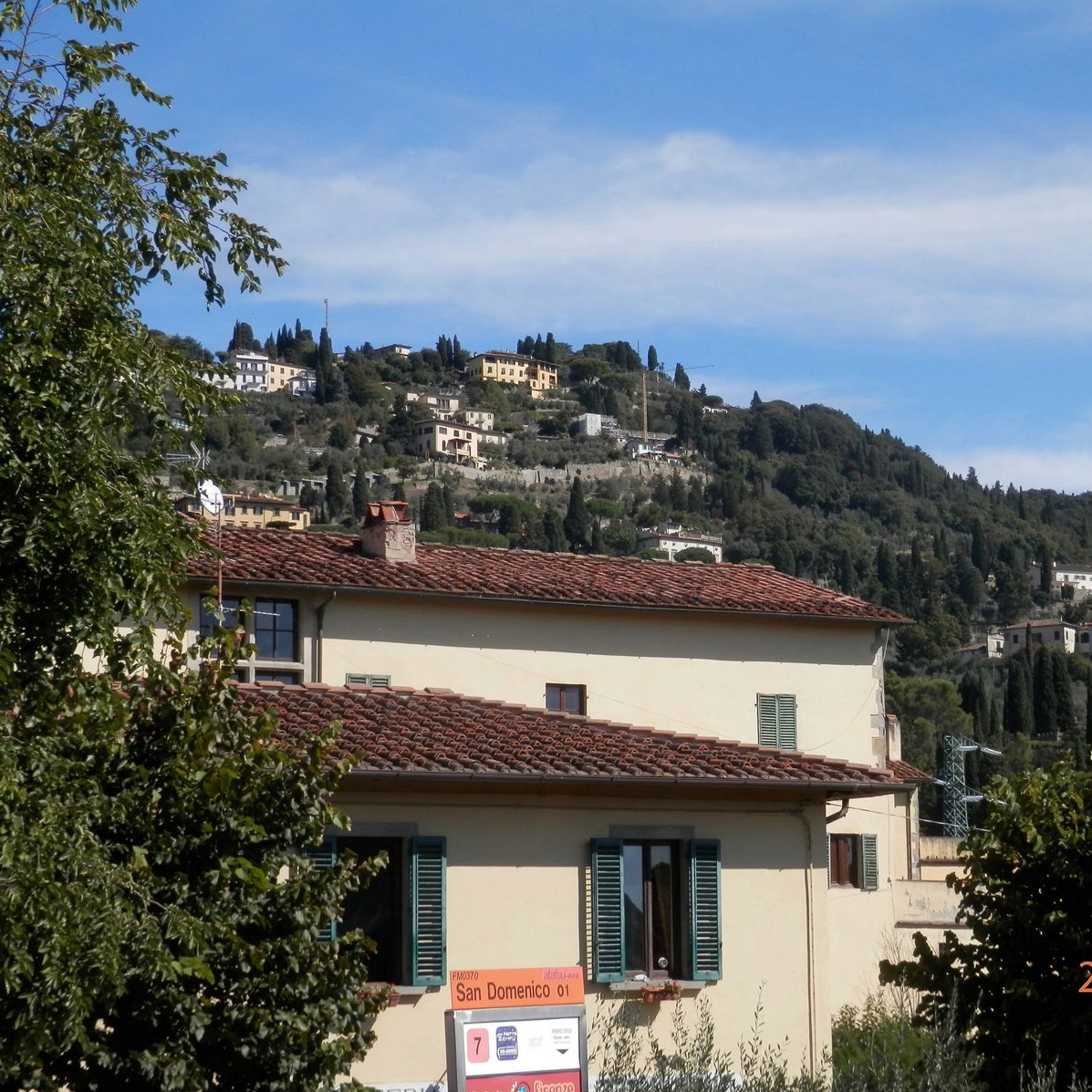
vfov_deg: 22.2
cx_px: 660
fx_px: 2784
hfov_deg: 22.2
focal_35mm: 78
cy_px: 546
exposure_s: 1/800
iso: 80
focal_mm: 11.9
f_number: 4.4
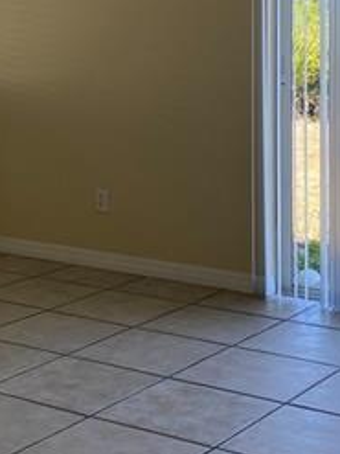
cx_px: 99
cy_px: 85
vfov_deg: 23.7
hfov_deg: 18.1
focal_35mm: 81
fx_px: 1062
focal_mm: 4.25
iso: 32
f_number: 1.8
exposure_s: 1/152
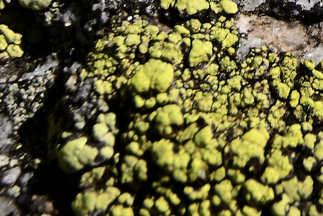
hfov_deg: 7.8
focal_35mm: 261
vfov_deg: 5.2
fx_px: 2343
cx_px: 454
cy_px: -207
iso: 125
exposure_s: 1/60
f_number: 18
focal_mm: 57
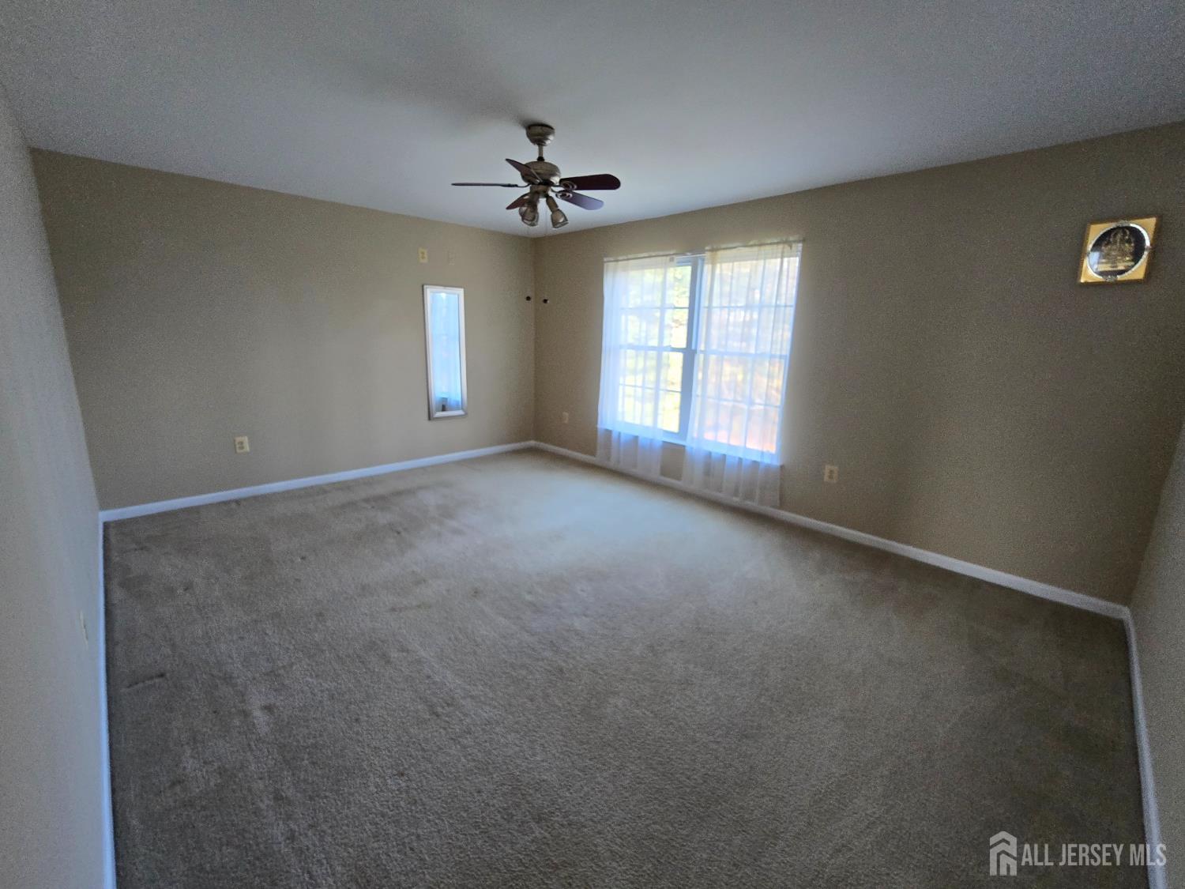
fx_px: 445
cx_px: 592
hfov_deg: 106.2
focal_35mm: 13
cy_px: 444
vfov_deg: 89.9
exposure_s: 1/60
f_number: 2.2
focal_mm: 2.2
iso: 400
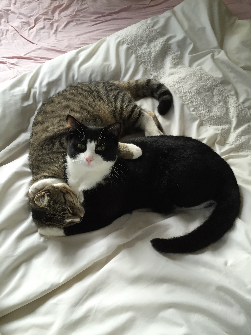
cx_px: 126
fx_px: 280
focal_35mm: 29
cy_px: 168
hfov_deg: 48.2
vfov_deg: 61.7
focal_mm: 4.15
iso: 40
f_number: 2.2
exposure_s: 1/30
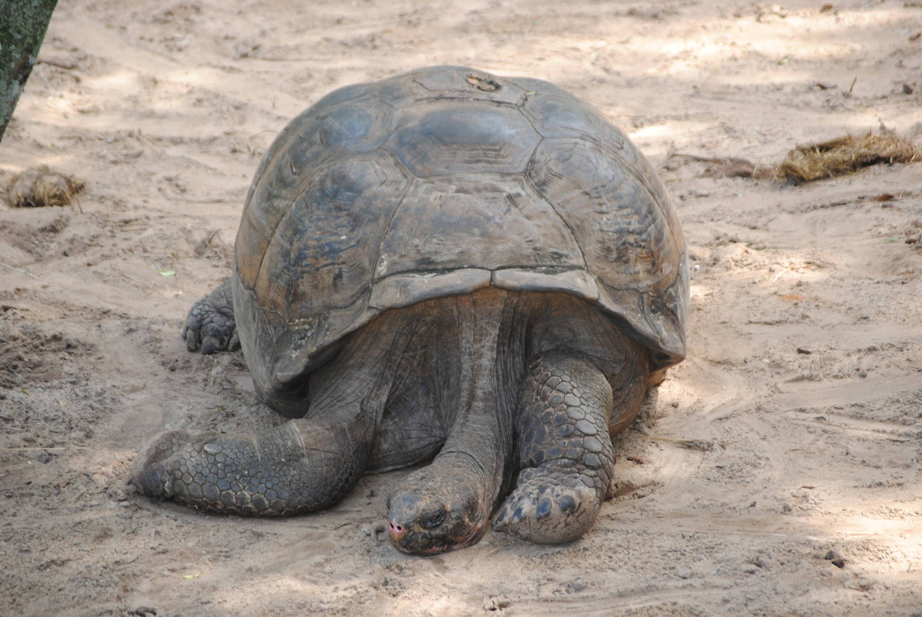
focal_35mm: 174
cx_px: 461
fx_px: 4462
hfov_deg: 11.8
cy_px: 308
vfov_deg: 7.9
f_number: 4.8
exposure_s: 1/80
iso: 200
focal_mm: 116
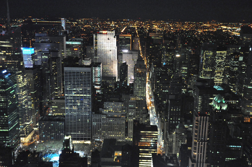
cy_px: 84
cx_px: 126
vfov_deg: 31.8
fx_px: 294
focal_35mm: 42
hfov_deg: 46.5
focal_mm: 28
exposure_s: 1/20
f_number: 4
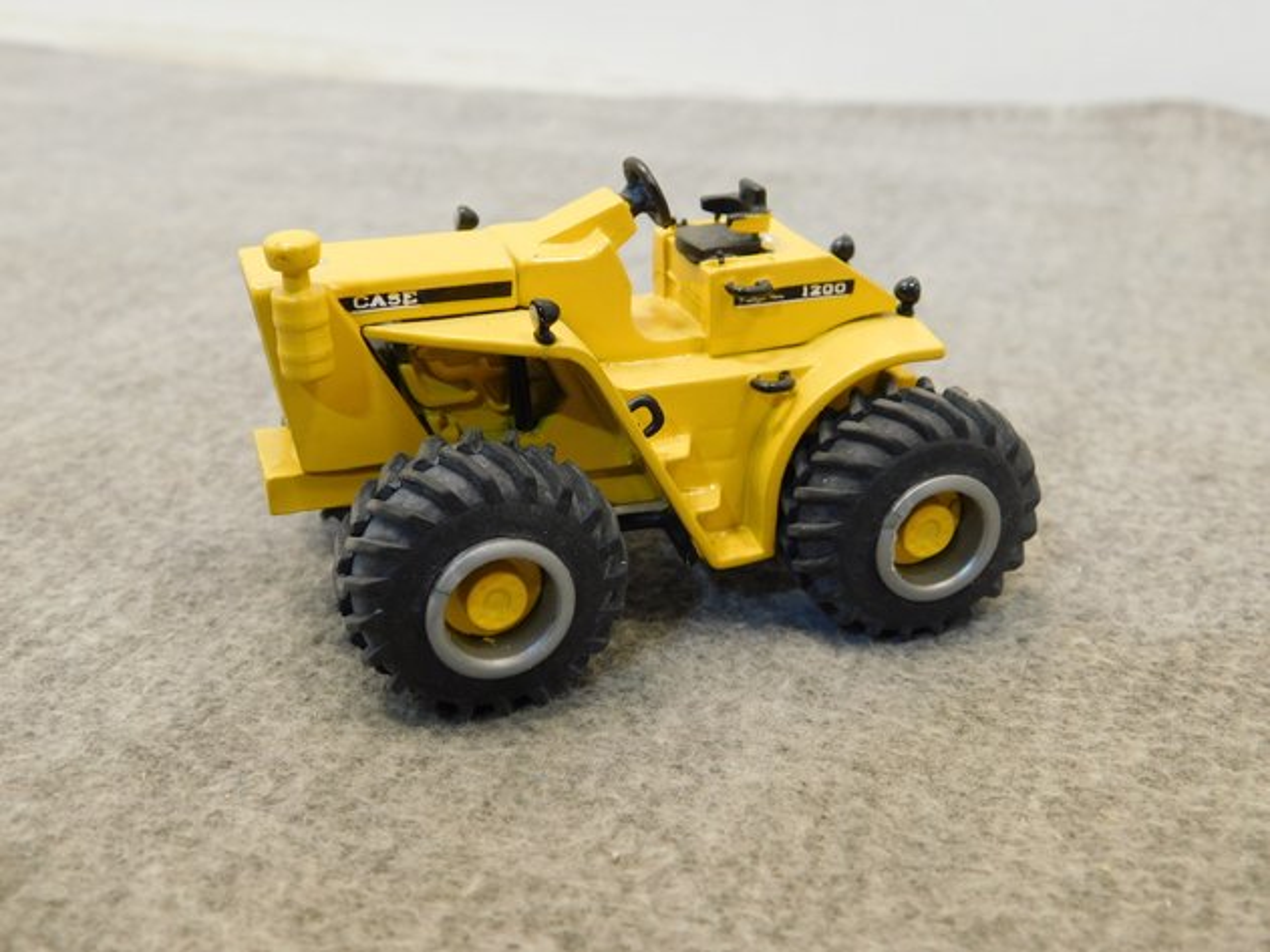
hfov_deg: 46.8
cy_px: 476
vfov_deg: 35.9
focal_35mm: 40
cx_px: 635
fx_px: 1467
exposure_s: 1/40
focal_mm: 7.1
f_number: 3.6
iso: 125
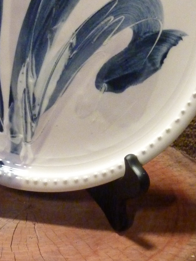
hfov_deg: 11.5
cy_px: 15
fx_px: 966
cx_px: 45
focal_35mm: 128
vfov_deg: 15.2
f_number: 4
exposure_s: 1/30
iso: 800
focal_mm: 10.3
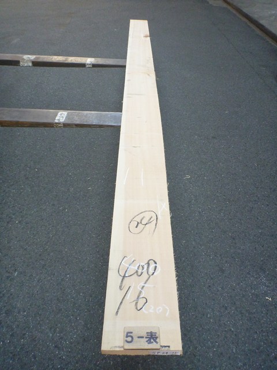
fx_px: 299
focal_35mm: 28
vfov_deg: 63.4
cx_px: 138
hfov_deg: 49.7
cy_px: 185
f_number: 3.3
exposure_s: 1/200
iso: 400
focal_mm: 4.9
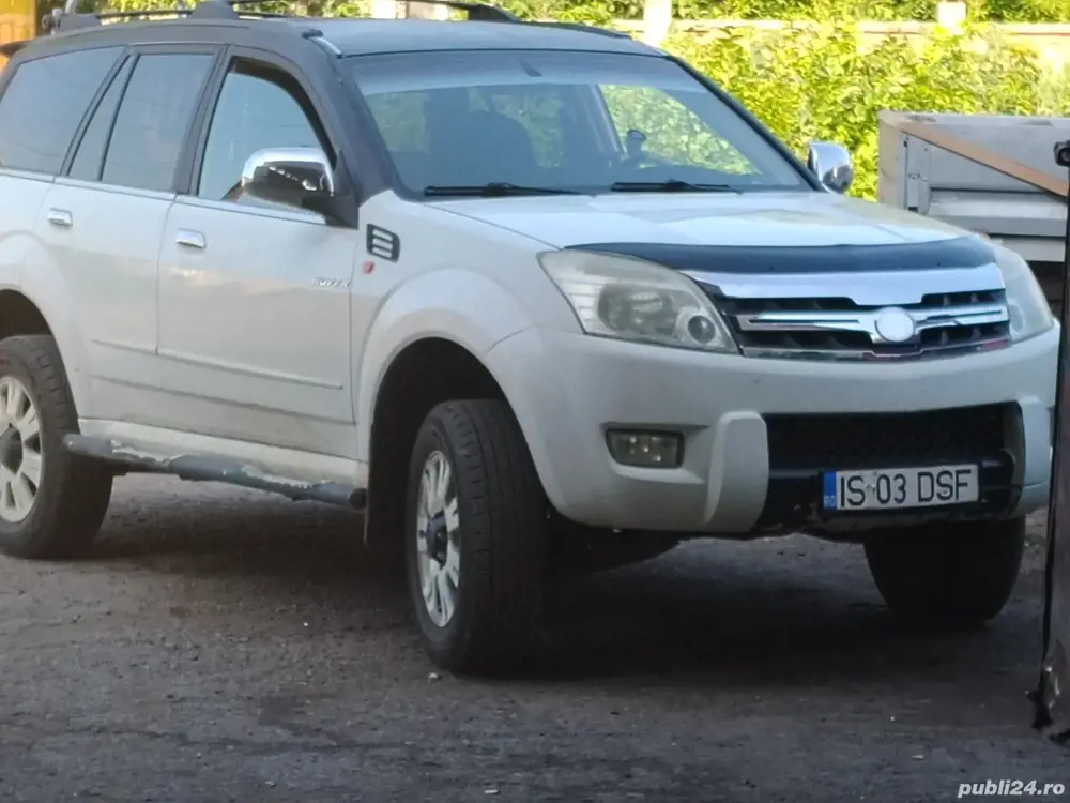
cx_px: 535
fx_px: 3740
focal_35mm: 121
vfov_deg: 12.2
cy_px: 402
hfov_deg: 16.3
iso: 100
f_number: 1.8
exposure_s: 1/370
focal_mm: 4.25
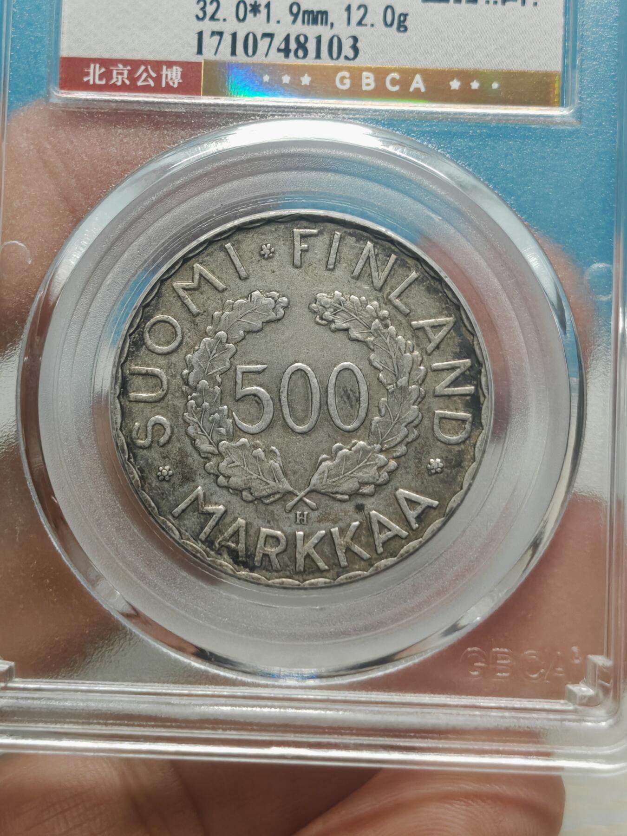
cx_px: 314
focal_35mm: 95
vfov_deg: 20.7
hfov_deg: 15.6
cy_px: 418
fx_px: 2294
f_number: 1.6
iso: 160
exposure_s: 1/100
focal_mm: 7.62
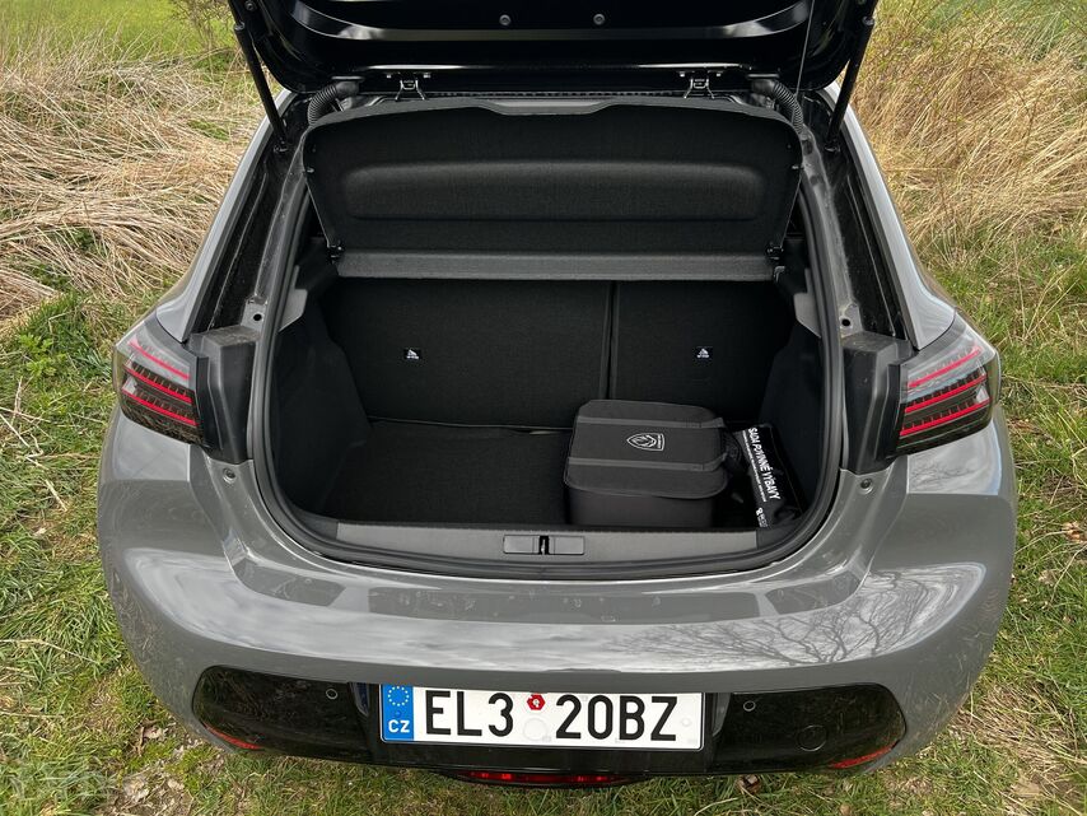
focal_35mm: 26
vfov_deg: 53.1
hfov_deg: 67.3
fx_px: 817
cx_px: 544
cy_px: 408
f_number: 1.5
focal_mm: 5.7
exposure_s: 1/536
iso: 50
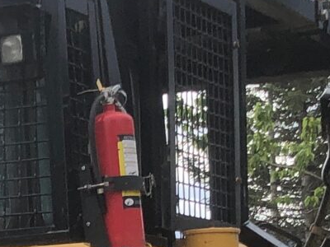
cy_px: 464
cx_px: 16
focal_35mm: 179
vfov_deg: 8.0
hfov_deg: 11.0
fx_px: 1706
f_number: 1.8
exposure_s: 1/1200
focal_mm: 3.99
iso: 20
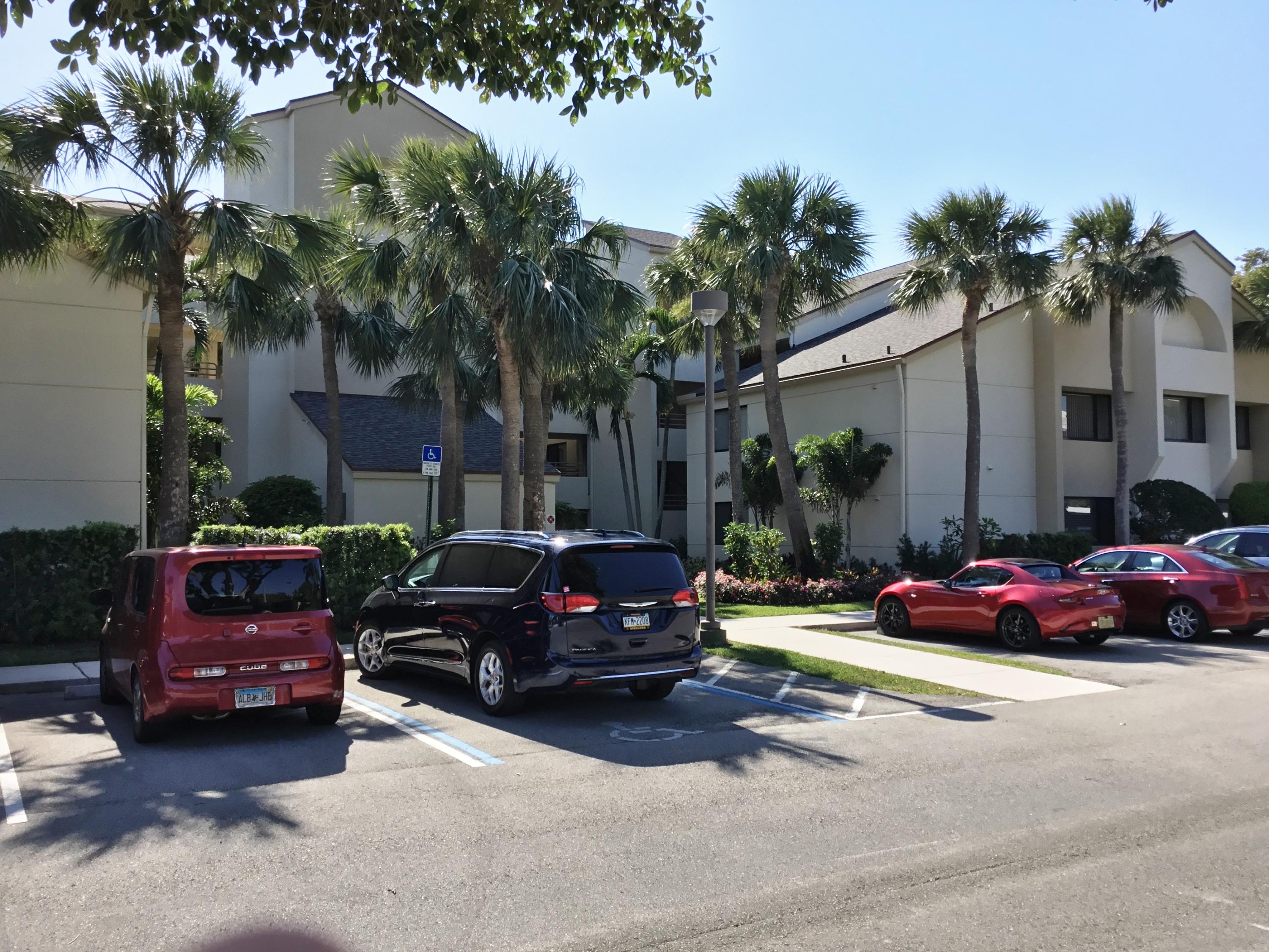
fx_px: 1136
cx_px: 634
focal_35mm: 31
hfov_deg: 58.4
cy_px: 476
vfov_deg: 45.4
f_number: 2.4
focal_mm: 3.3
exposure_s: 1/1131
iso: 25
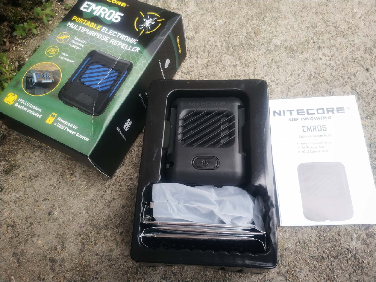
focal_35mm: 32
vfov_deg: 44.2
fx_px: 348
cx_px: 188
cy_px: 141
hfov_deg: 56.8
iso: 175
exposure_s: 1/147
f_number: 2
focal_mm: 4.5
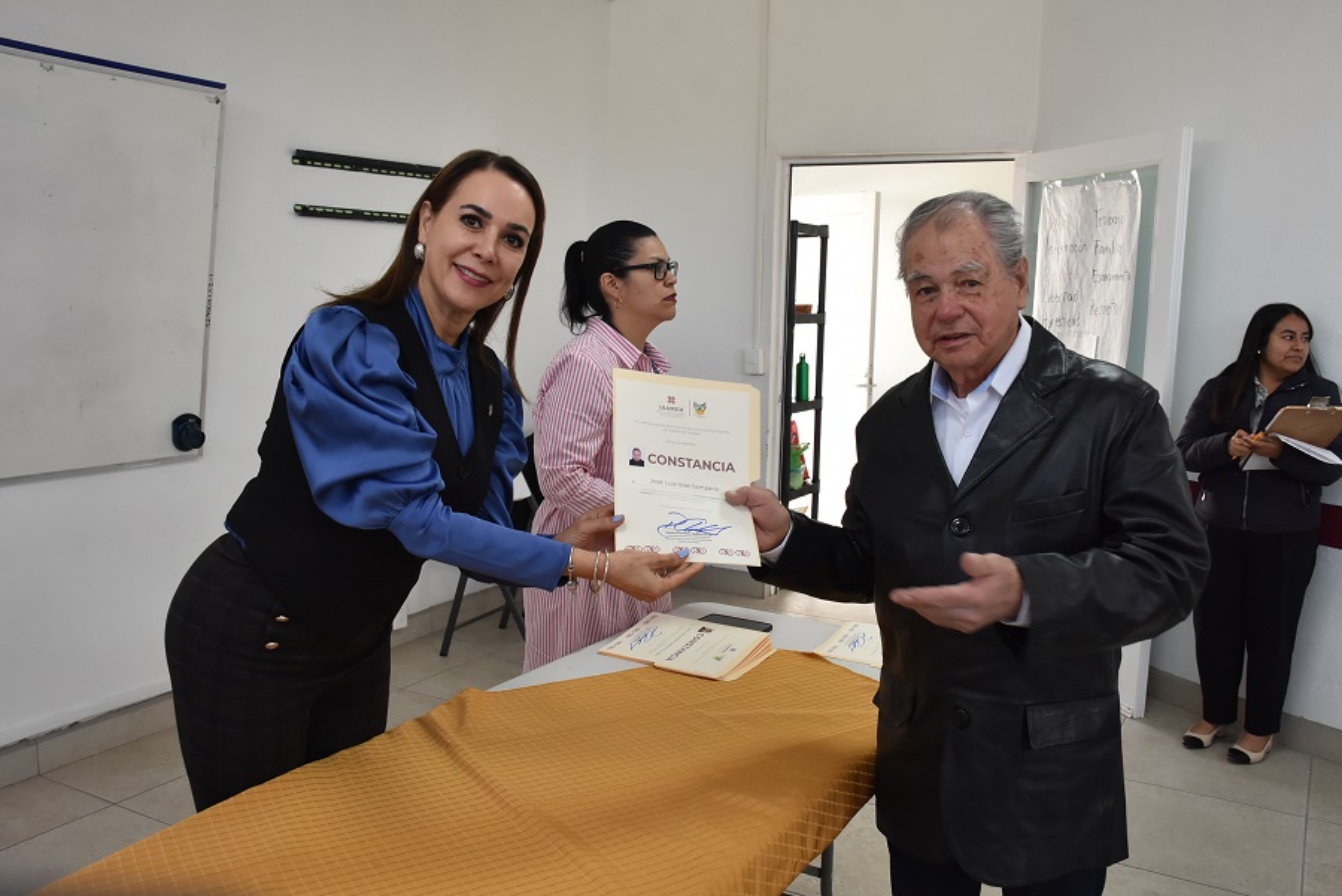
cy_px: 448
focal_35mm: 33
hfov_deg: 57.2
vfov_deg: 40.0
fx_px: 1231
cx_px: 671
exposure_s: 1/125
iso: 800
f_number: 5.6
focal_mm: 22
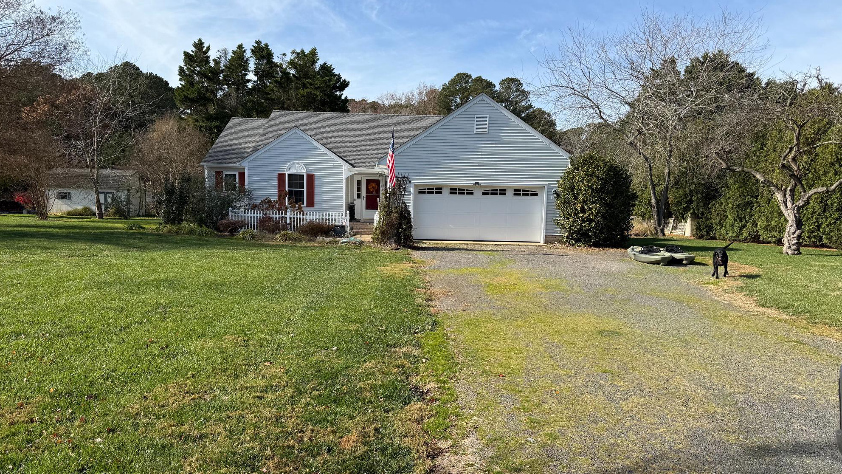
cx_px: 409
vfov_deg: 42.9
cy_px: 257
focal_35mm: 27
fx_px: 603
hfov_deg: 69.8
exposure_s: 1/3145
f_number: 1.78
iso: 80
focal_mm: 6.76
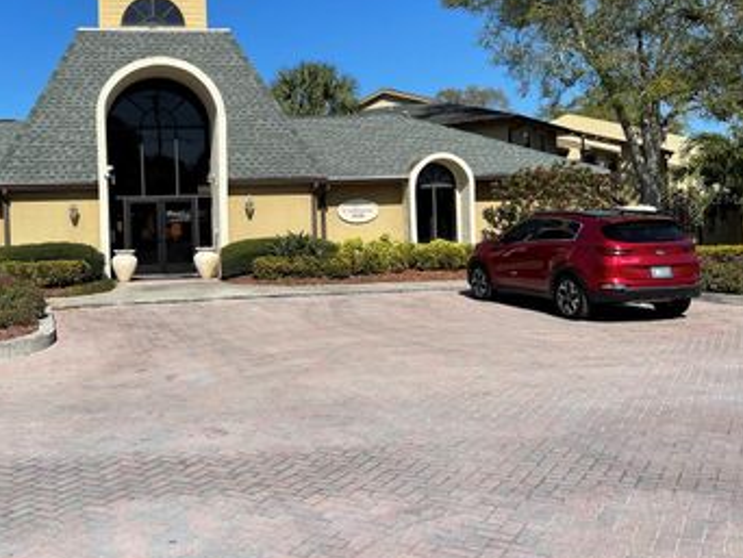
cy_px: 199
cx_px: 209
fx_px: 816
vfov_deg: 37.5
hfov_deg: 47.5
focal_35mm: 38
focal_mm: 5.1
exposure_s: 1/5376
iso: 32
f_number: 1.6
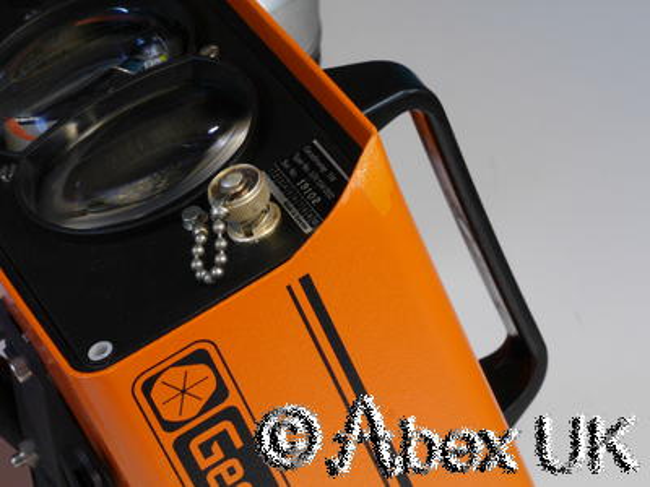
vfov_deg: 8.8
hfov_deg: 11.8
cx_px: 325
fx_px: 3155
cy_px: 244
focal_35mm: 168
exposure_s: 1/2.5
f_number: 22
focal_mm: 84
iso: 800
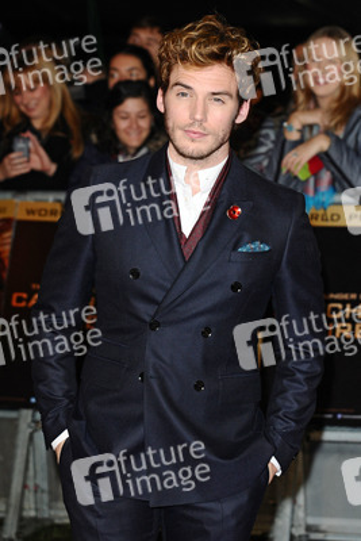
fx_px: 1803
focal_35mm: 120
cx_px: 180
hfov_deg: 11.4
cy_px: 270
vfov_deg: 17.1
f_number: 4.5
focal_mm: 80
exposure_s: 1/200
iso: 640
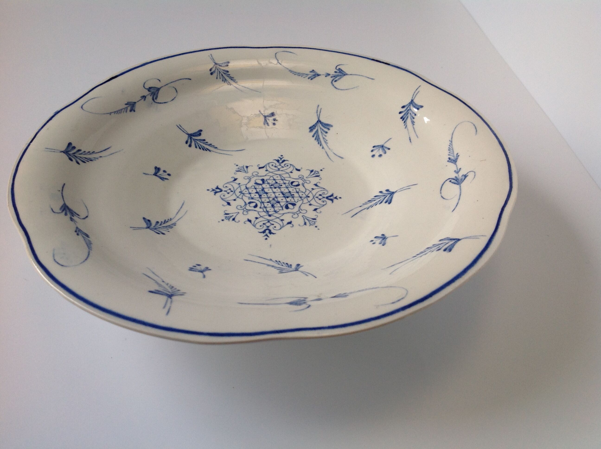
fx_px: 607
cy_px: 224
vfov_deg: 40.6
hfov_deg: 52.7
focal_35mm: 35
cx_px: 300
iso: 64
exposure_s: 1/60
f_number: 2.4
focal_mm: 4.28
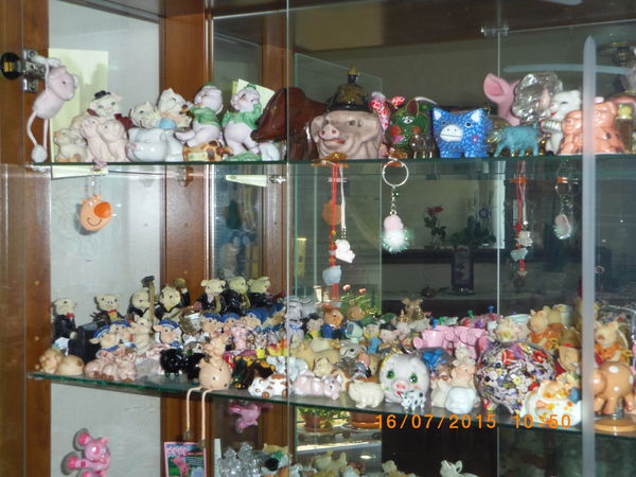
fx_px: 1047
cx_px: 318
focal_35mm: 57
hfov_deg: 33.8
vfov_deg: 25.7
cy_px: 238
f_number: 4.8
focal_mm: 10.5
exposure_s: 1/60
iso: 250
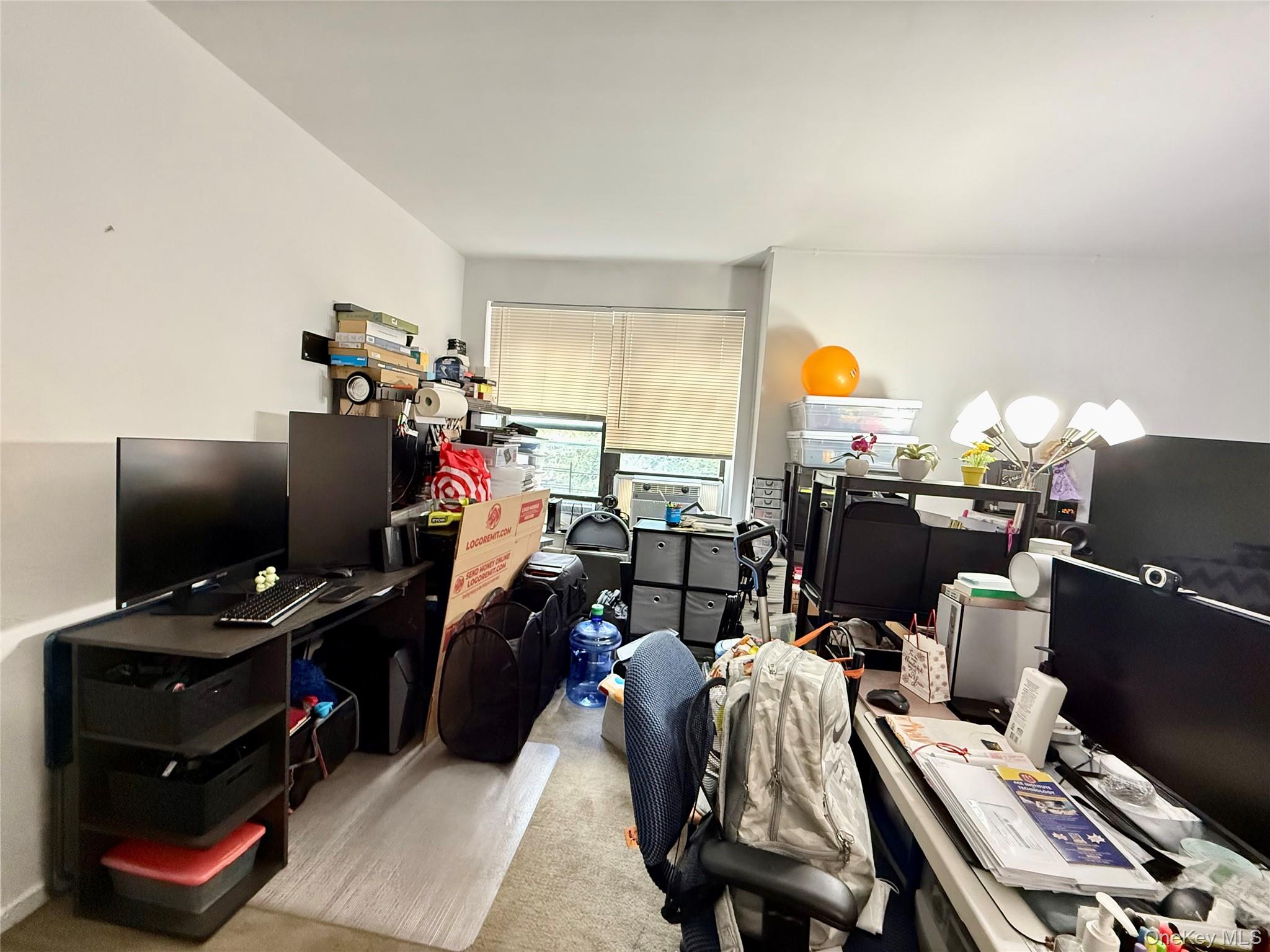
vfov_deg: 85.7
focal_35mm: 14
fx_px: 514
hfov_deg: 102.1
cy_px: 476
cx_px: 635
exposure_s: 1/60
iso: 640
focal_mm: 2.22
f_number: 2.2
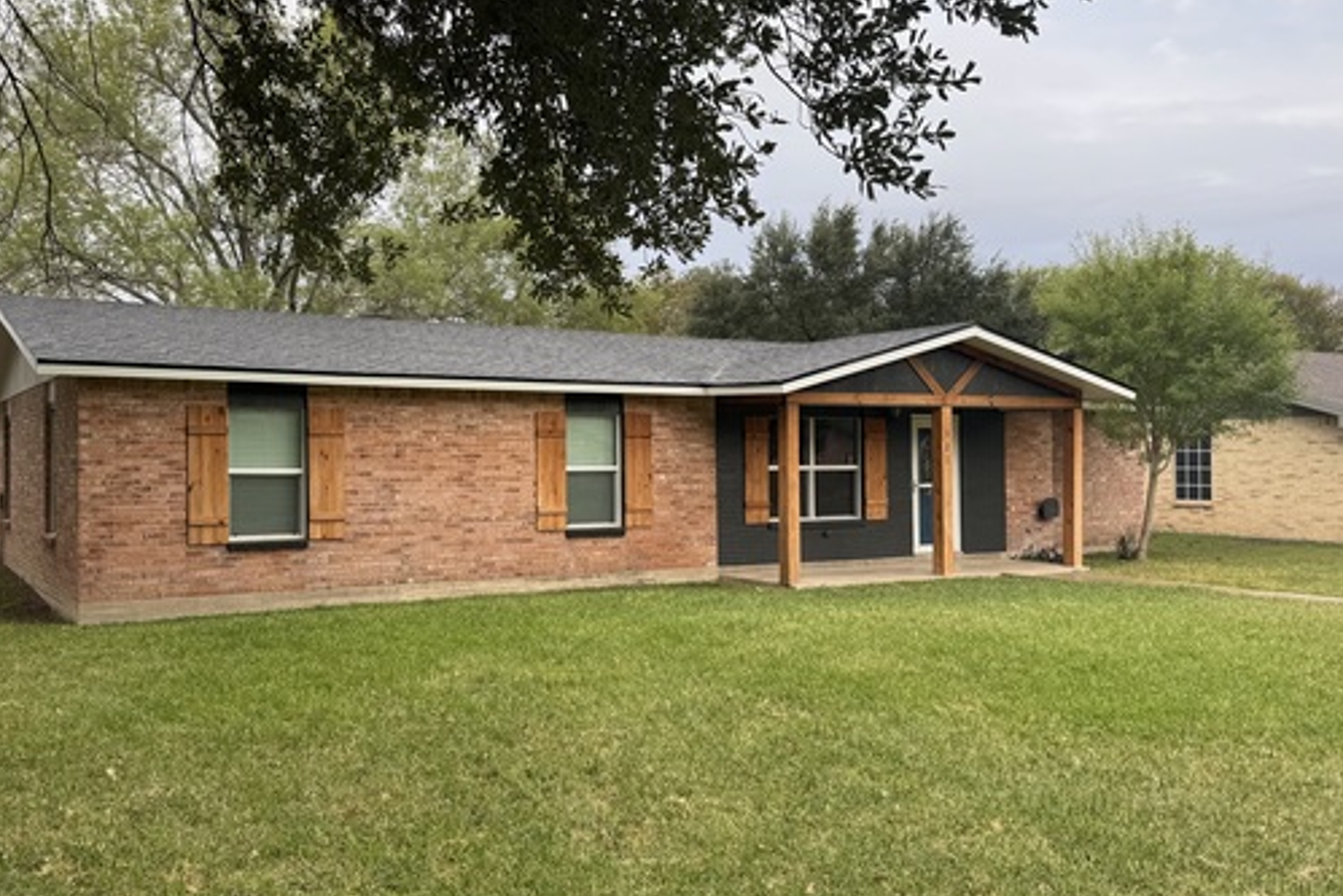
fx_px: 1194
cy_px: 452
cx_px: 530
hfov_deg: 58.2
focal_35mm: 32
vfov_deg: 41.1
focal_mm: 6.76
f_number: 1.78
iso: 80
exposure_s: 1/593
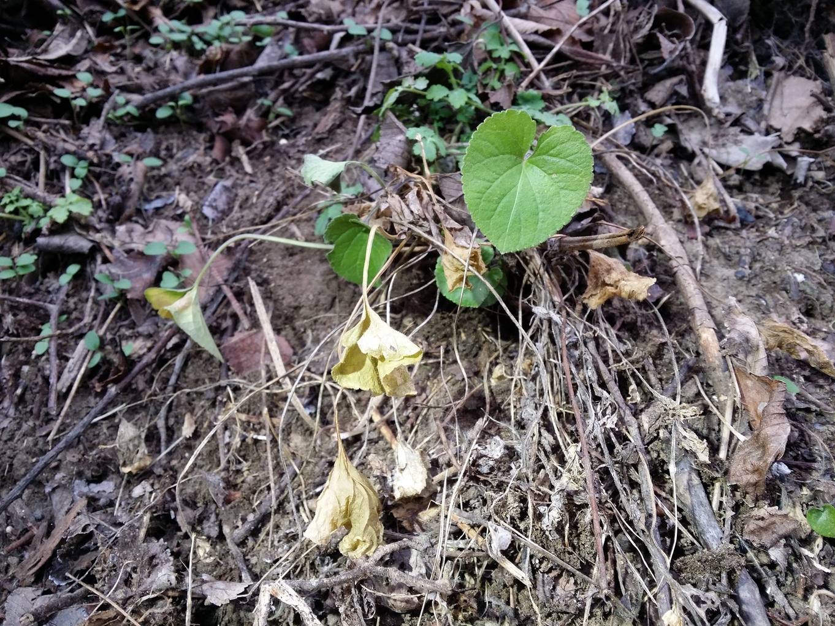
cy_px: 313
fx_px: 748
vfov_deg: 45.5
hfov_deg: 58.3
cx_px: 418
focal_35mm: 31
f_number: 2.2
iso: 80
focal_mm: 4.13
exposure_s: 1/100
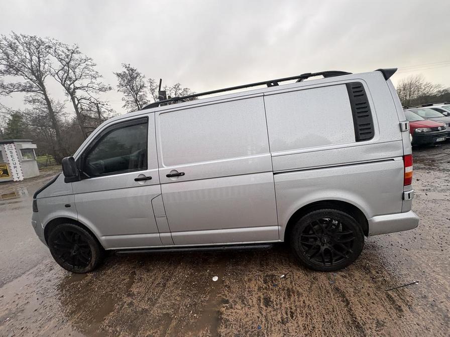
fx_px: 182
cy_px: 168
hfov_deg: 102.1
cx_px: 225
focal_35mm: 14
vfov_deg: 85.7
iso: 50
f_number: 2.2
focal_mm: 2.22
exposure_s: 1/99
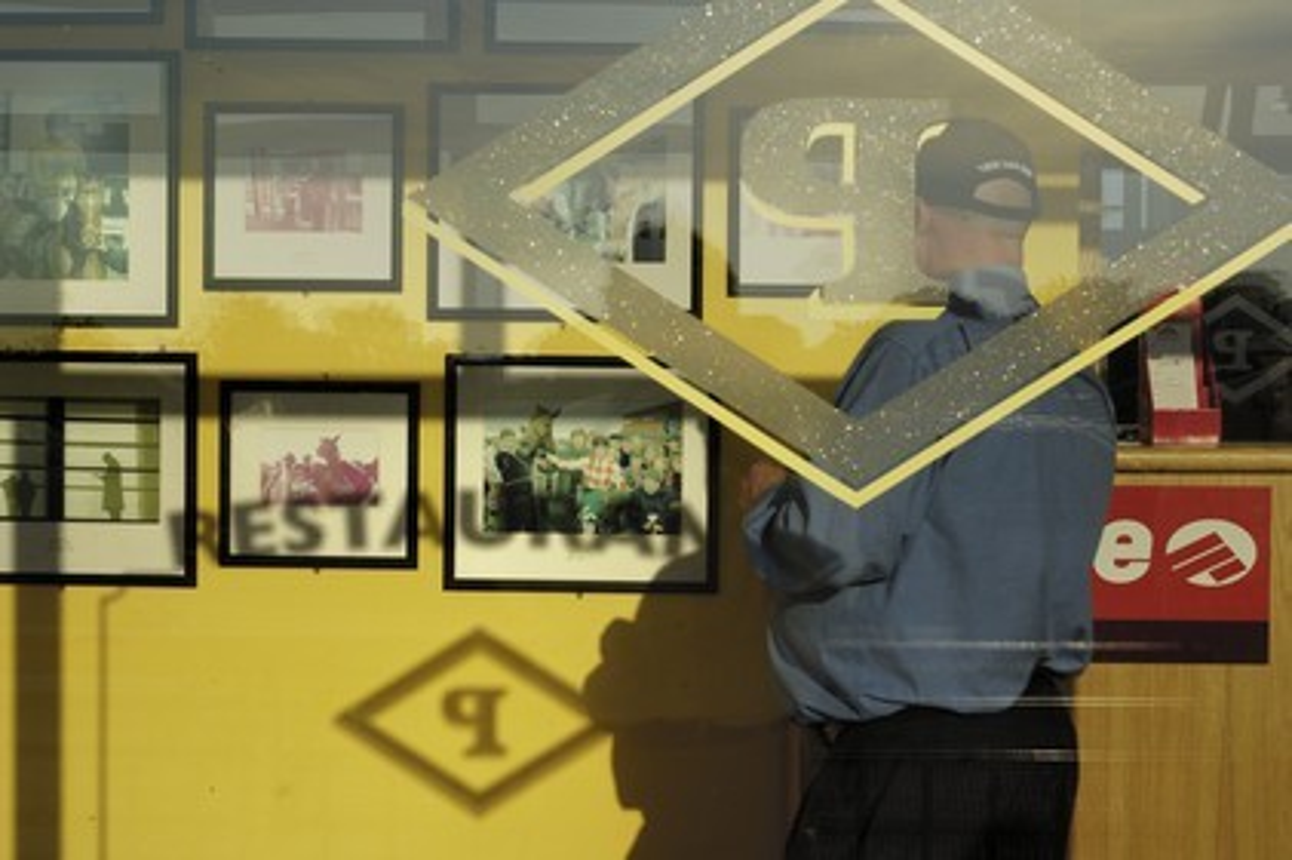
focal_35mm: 60
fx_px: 2152
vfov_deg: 22.6
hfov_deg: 33.4
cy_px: 430
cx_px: 646
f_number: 16
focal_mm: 40
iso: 100
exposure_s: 1/160
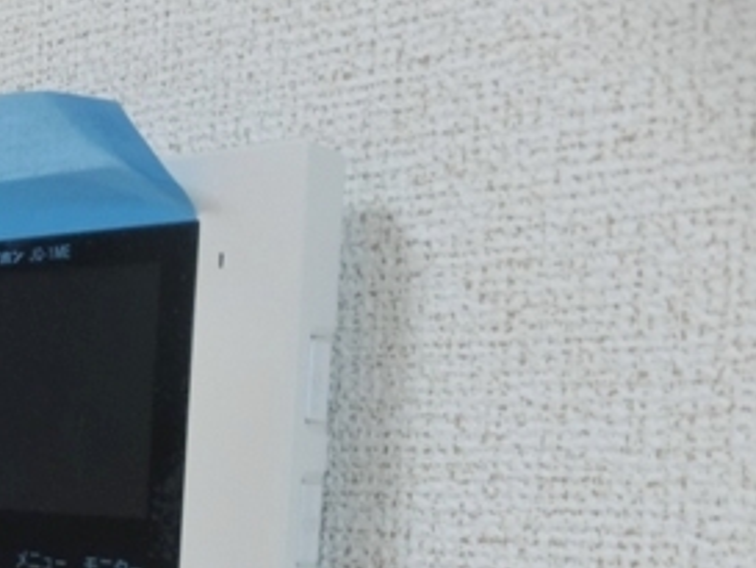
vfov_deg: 25.3
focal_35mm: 55
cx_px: 19
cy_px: 565
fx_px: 1202
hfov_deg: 32.4
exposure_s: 1/80
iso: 400
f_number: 3.5
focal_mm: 4.5
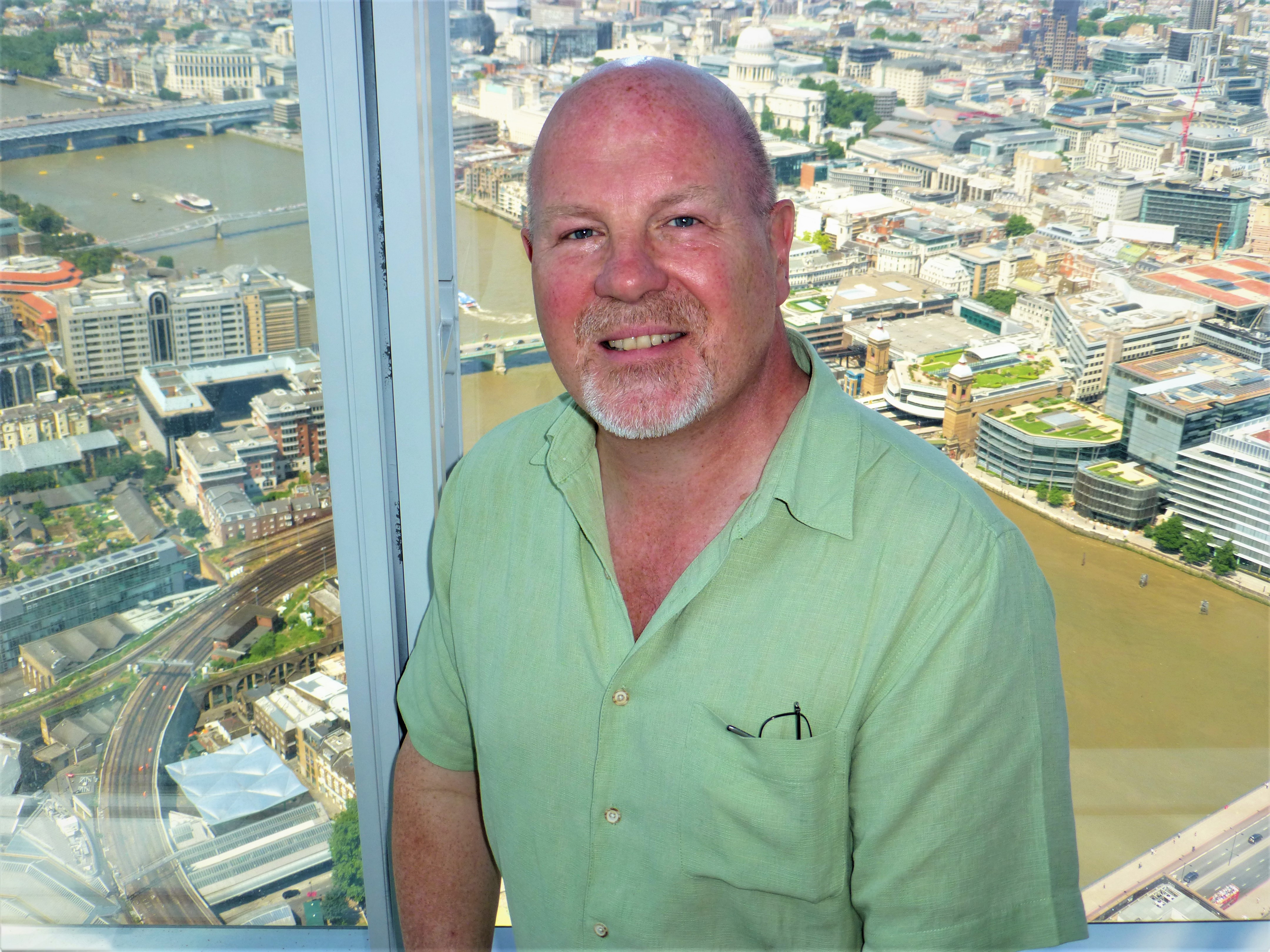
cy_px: 476
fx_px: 1431
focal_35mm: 39
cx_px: 635
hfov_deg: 47.9
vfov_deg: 36.8
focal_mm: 6.9
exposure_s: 1/400
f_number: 3.9
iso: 100
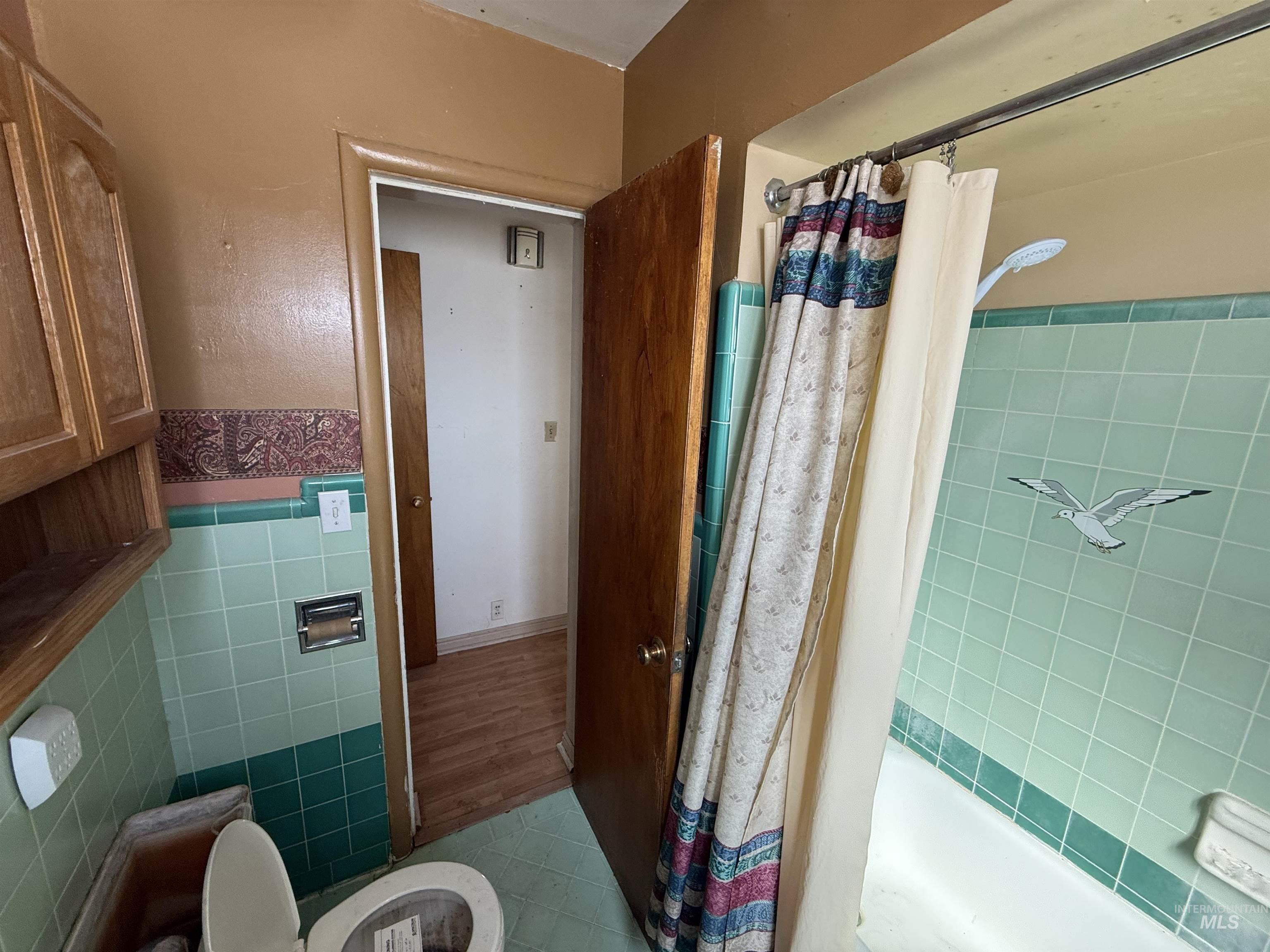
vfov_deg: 85.7
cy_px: 476
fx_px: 514
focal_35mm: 14
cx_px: 635
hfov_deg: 102.1
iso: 125
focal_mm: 2.22
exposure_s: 1/99
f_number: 2.2
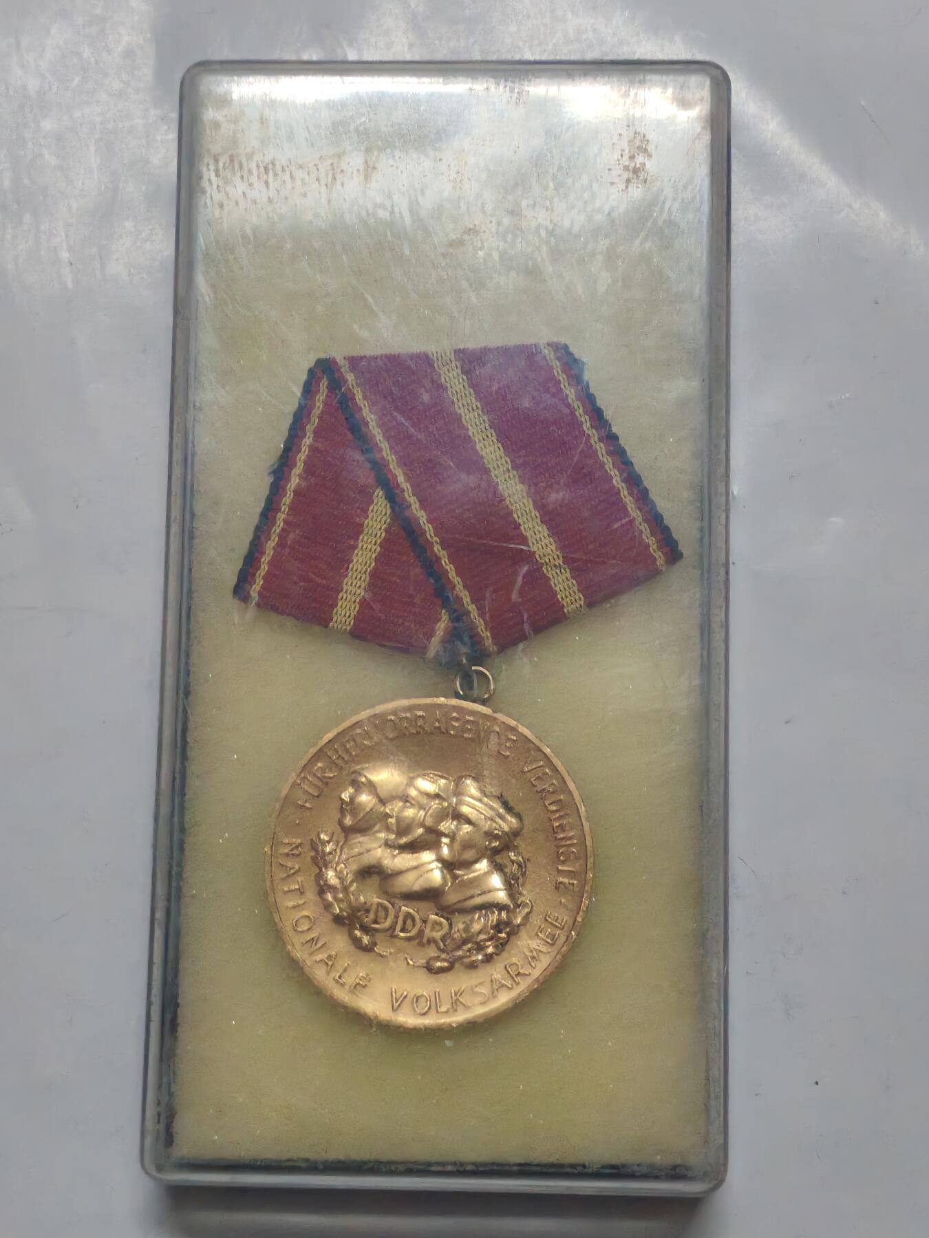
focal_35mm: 68
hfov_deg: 21.6
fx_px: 2433
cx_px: 464
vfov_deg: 28.6
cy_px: 619
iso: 640
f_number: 1.95
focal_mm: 5.52
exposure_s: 1/50
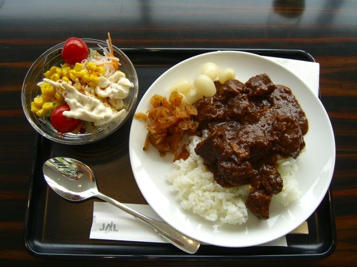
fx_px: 392
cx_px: 178
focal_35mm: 38
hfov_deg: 49.0
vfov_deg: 37.7
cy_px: 134
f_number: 2.8
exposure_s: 1/160
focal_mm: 7.9
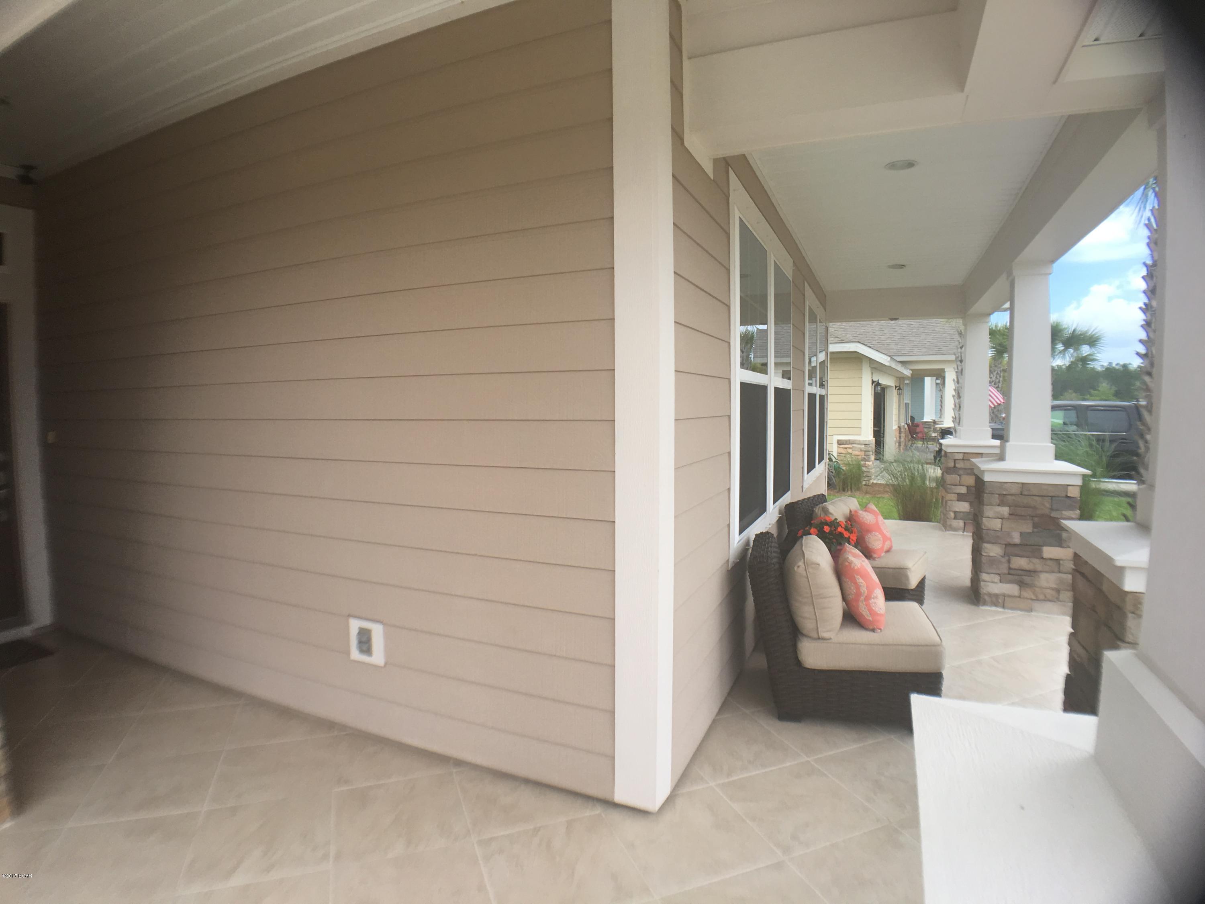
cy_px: 452
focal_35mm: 29
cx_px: 602
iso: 25
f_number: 2.2
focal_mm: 4.15
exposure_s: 1/578
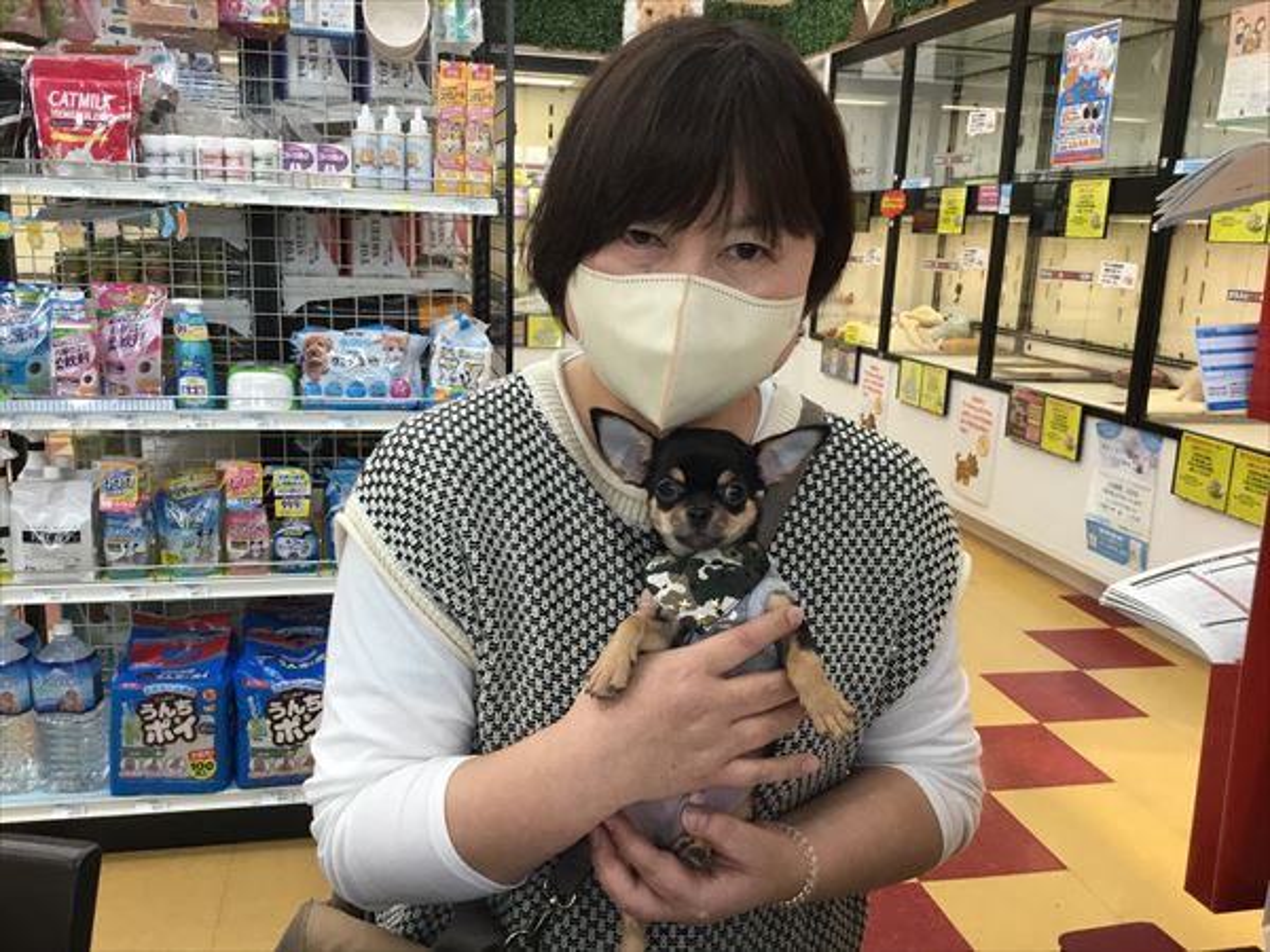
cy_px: 476
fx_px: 1137
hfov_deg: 58.4
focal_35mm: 31
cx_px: 635
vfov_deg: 45.4
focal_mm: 3.3
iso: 40
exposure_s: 1/30
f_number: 2.4
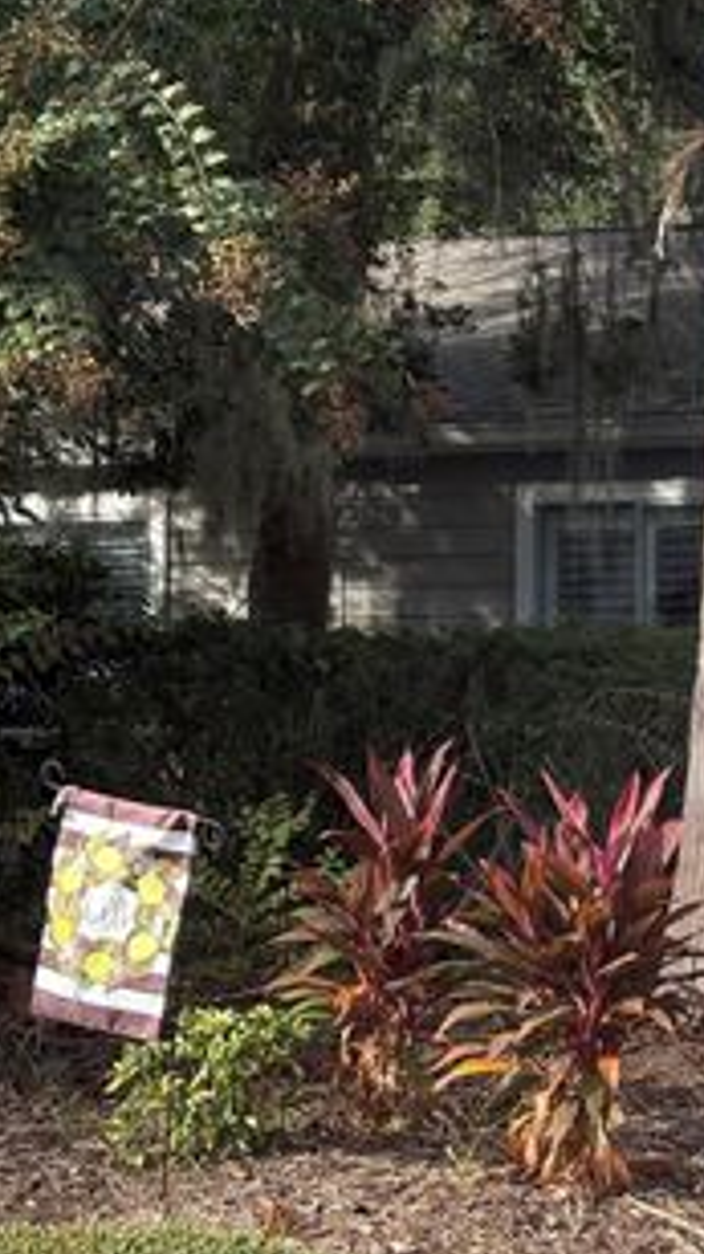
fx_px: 3056
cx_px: 920
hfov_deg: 12.7
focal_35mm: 92
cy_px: 544
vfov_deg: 23.2
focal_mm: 5.96
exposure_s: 1/873
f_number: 1.6
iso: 32
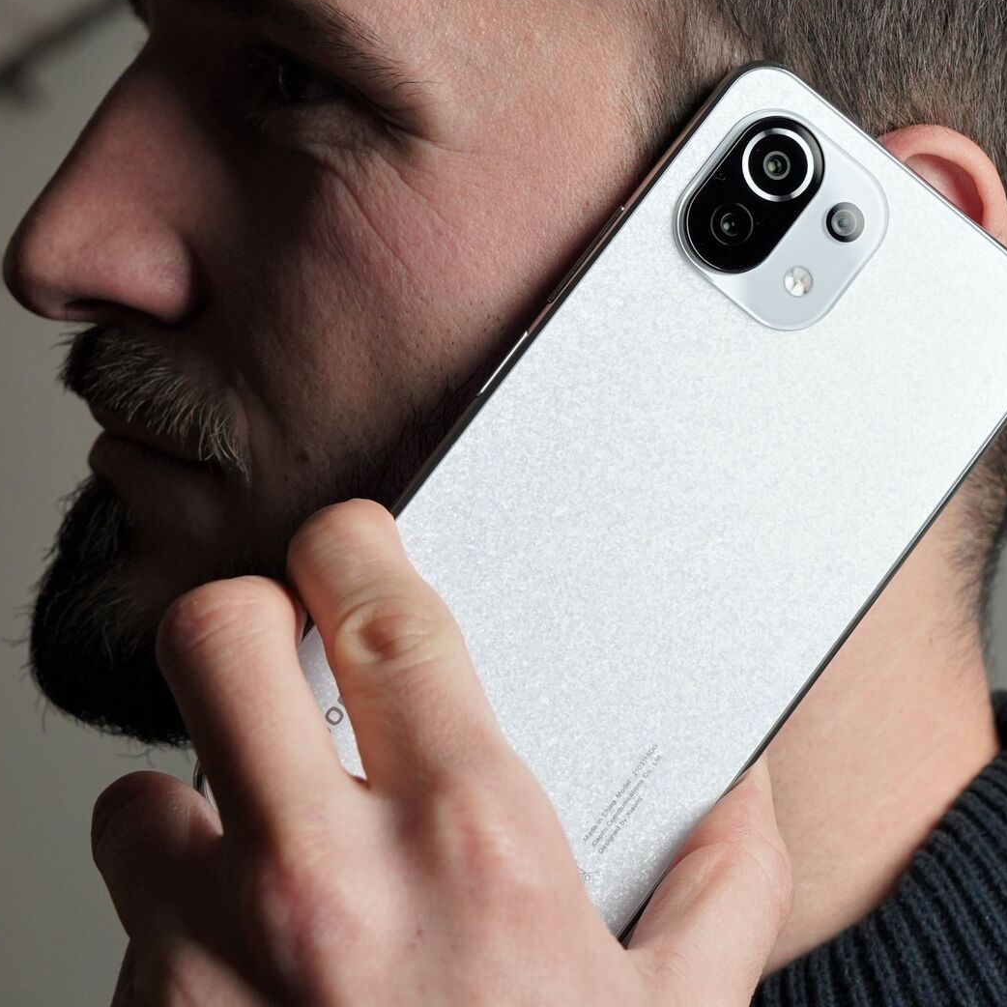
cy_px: 466
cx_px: 376
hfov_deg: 23.9
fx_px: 2370
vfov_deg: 24.0
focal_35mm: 72
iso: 800
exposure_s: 1/160
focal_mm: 46
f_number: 6.3
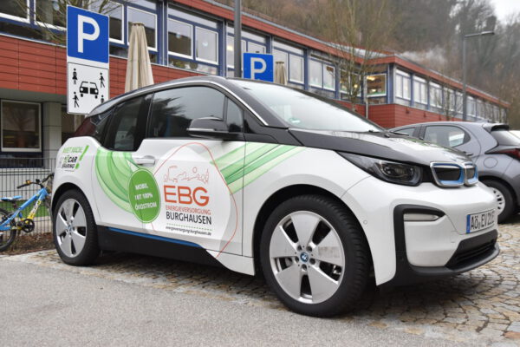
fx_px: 477
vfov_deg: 40.0
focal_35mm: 33
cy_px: 174
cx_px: 260
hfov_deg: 57.2
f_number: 2.8
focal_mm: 22
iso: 800
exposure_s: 1/640
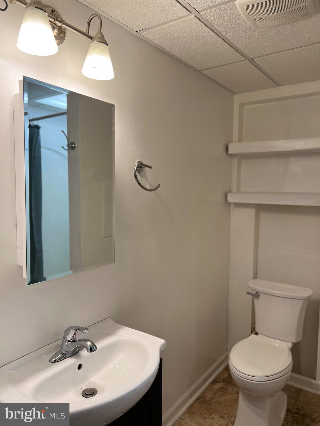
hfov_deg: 53.1
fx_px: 320
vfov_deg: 67.3
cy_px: 213
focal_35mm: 26
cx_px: 160
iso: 80
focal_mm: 5.7
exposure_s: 1/120
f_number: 1.5
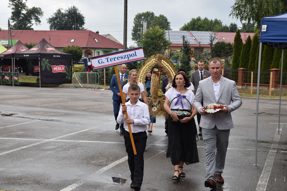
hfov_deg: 33.4
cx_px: 144
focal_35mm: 60
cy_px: 96
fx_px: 478
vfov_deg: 22.6
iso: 200
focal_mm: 40
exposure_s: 1/250
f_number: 8
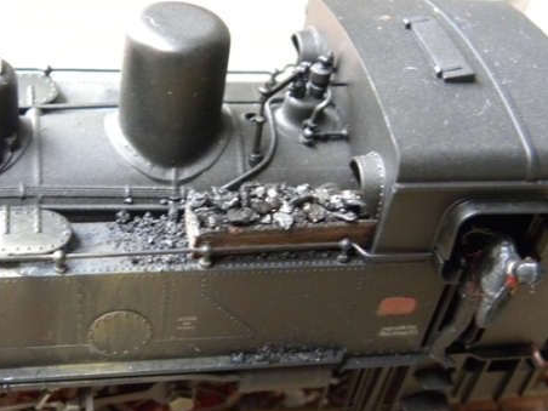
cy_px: 282
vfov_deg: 25.9
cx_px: 218
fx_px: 887
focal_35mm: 56
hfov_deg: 34.2
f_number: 3.2
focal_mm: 6.6
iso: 400
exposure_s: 1/31.5
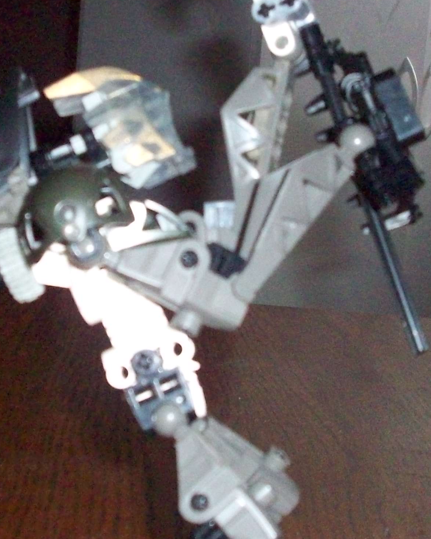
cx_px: 159
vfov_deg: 23.6
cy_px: 254
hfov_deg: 18.9
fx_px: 1292
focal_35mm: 81
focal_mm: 6.2
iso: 400
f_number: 2.8
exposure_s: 1/128
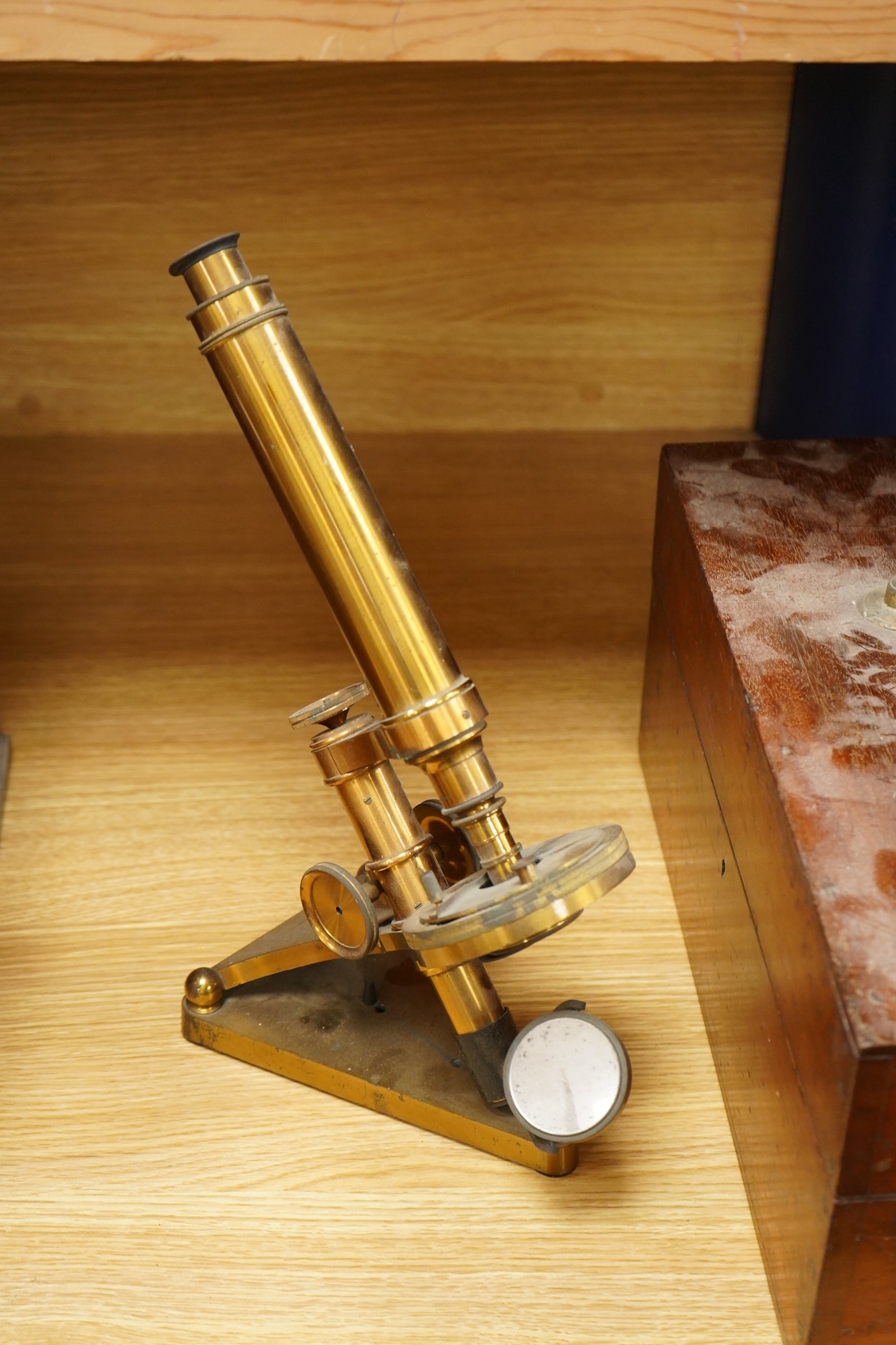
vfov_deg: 34.5
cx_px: 445
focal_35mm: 58
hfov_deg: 23.4
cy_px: 682
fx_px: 2166
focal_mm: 57
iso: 4000
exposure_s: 1/160
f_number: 5
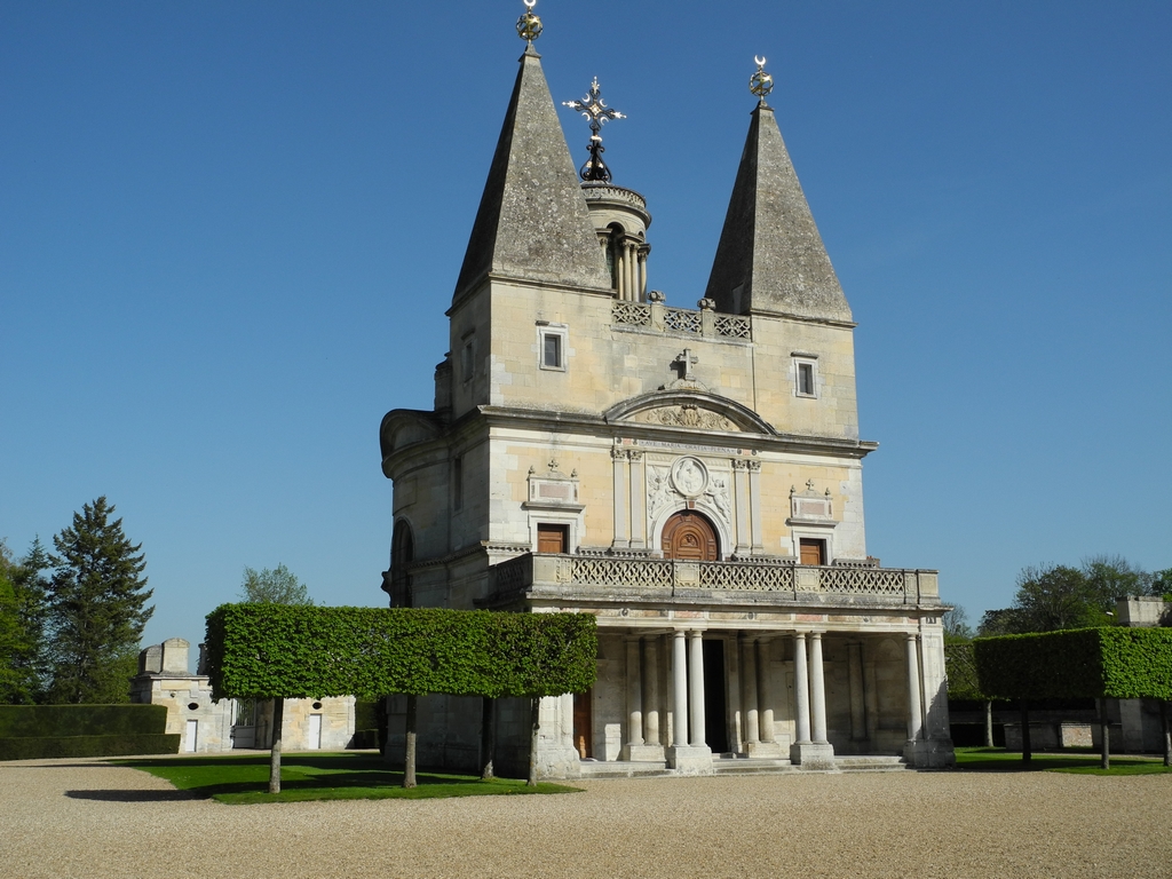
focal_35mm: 38
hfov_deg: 49.0
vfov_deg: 37.7
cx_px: 586
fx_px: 1287
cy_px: 440
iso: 100
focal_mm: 8.1
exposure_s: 1/841
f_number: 5.6
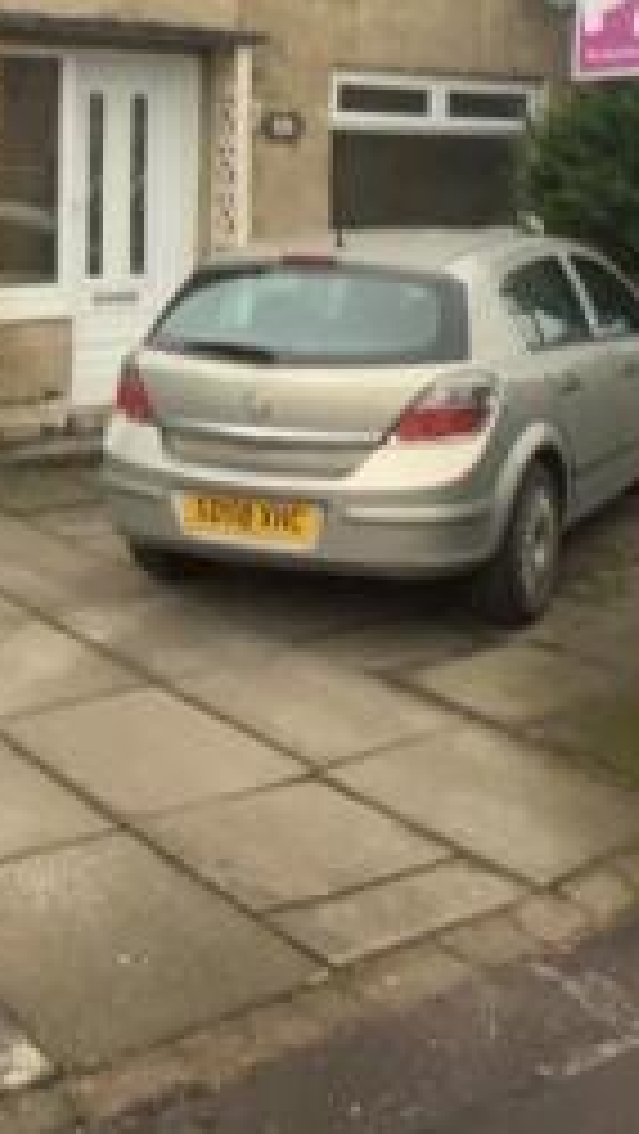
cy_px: 187
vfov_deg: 28.2
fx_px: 2196
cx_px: 416
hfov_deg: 16.5
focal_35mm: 73
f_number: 1.8
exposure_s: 1/235
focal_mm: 3
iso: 16
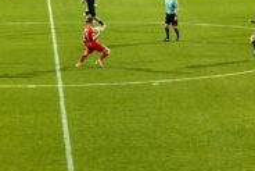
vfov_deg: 7.2
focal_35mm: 189
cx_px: 61
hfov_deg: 10.8
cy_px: -35
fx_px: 1340
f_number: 1.78
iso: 80
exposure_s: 1/94
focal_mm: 6.86
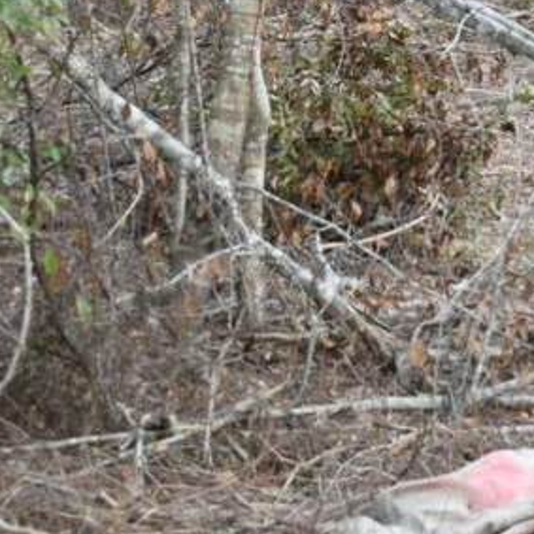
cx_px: 1087
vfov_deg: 5.5
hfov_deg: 5.4
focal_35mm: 317
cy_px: -95
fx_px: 5531
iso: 400
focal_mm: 55
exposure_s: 1/160
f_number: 6.3
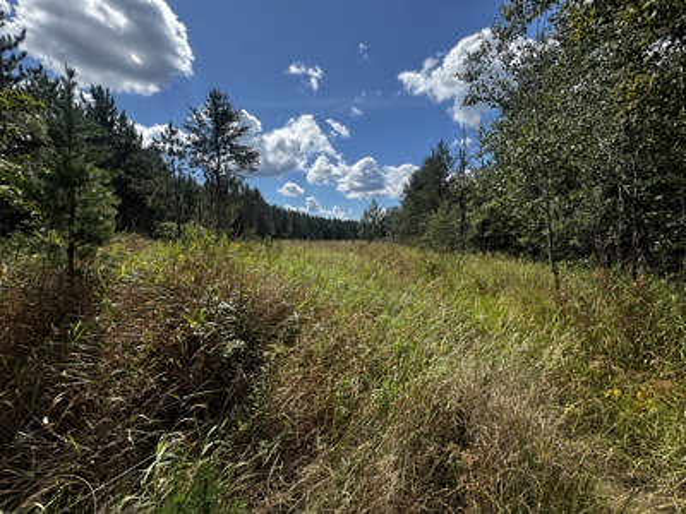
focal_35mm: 14
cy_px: 257
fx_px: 277
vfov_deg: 85.7
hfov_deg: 102.1
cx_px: 343
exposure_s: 1/2083
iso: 50
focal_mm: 2.22
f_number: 2.2
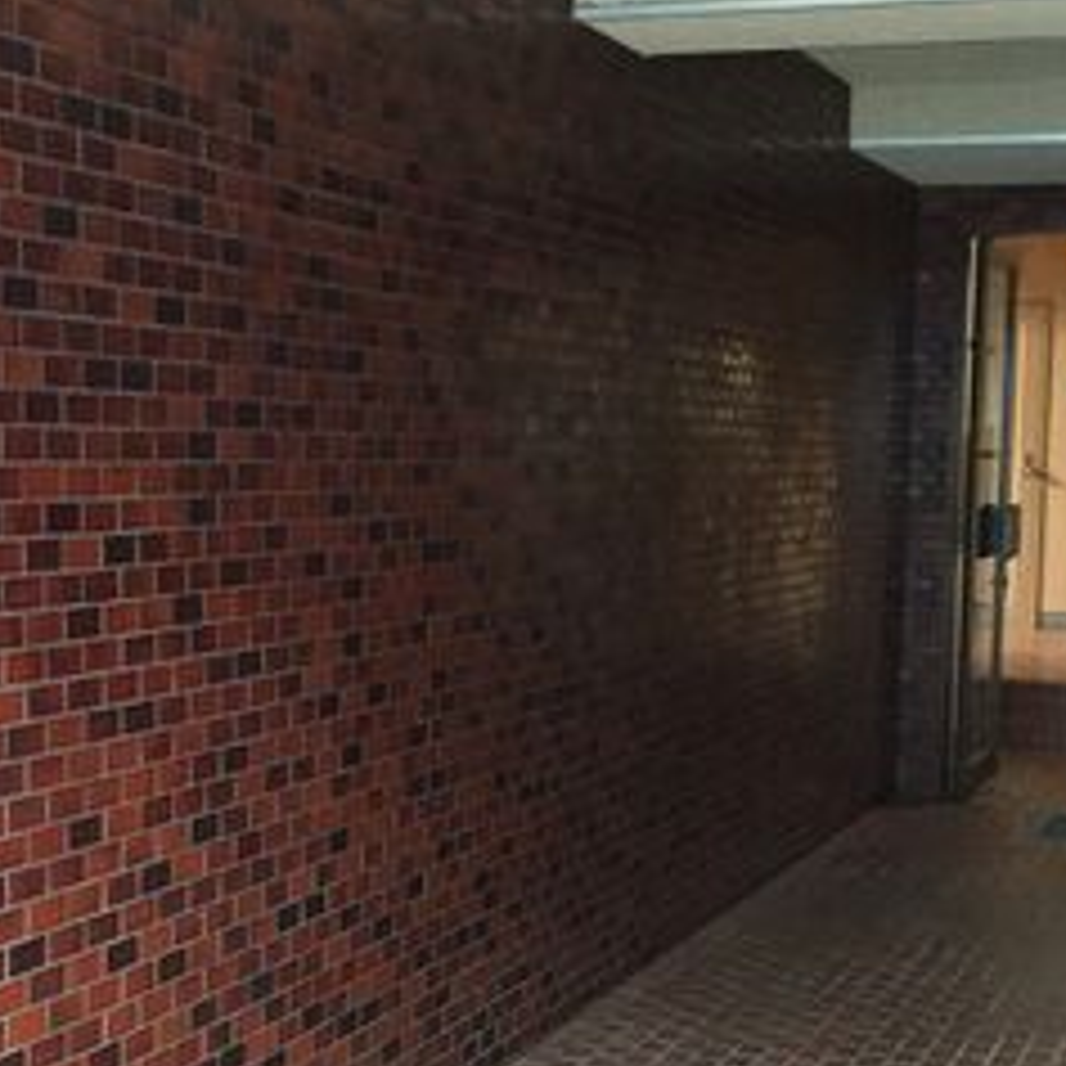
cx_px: 616
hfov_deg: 26.5
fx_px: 2265
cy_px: 760
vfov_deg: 26.2
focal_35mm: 65
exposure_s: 1/20
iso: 250
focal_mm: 4.15
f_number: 2.2
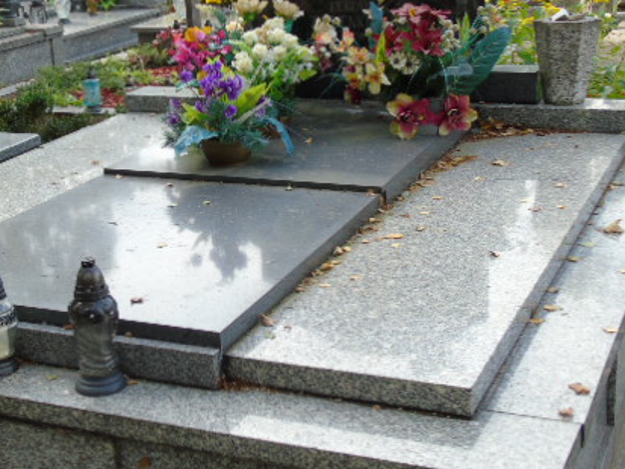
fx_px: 1120
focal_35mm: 62
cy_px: 206
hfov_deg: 31.0
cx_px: 210
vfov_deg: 23.6
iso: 80
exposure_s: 1/100
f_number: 3.9
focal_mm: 7.1
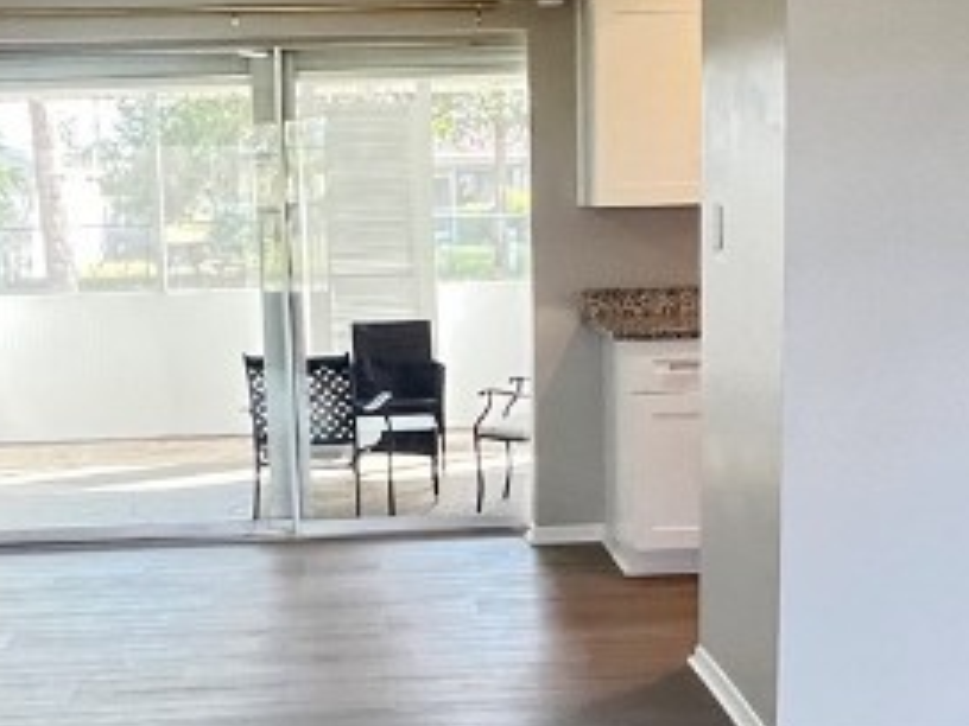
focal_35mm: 49
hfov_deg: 38.8
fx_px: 1372
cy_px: 406
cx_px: 424
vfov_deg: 29.6
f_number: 1.8
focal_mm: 1.57
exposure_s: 1/120
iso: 250
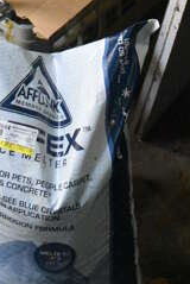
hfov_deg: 13.3
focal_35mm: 103
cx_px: 87
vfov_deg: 17.1
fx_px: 813
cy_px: -191
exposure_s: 1/125
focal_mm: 18
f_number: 3.5
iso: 4500
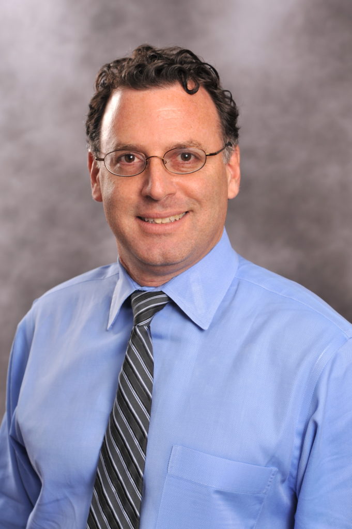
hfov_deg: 15.9
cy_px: 264
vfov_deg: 23.7
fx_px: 1263
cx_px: 176
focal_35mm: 86
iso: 200
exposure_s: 1/125
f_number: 5.6
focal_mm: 86
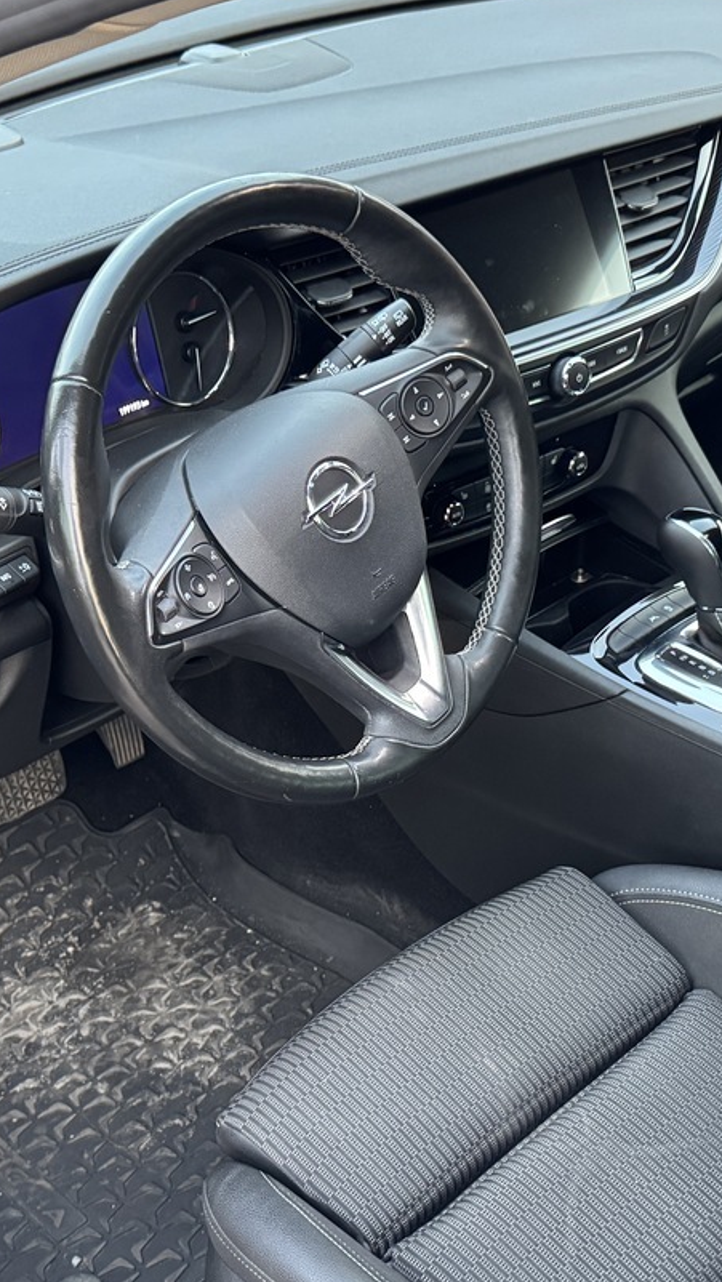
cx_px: 319
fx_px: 1598
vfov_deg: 43.3
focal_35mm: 47
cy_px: 818
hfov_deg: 25.4
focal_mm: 6.76
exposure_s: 1/60
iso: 640
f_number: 1.78
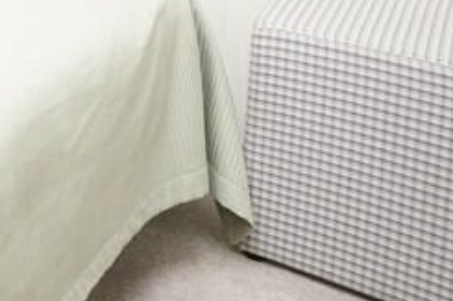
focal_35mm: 67
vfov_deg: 17.2
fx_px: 842
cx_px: -166
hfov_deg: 25.2
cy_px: -213
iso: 1600
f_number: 10
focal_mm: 16
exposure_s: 1/60
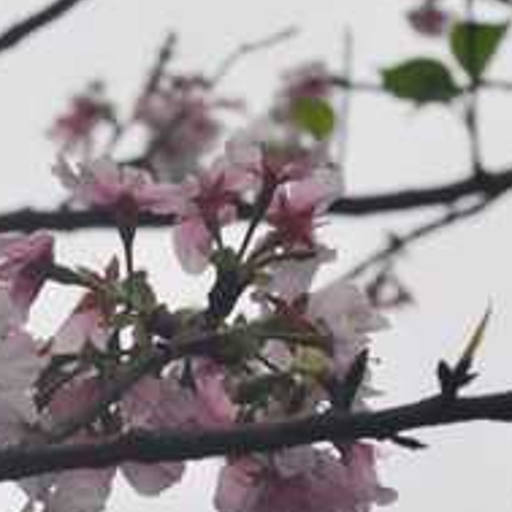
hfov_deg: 5.0
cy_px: 249
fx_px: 5907
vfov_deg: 5.0
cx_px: 66
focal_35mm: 353
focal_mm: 62
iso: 200
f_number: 13
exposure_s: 1/640
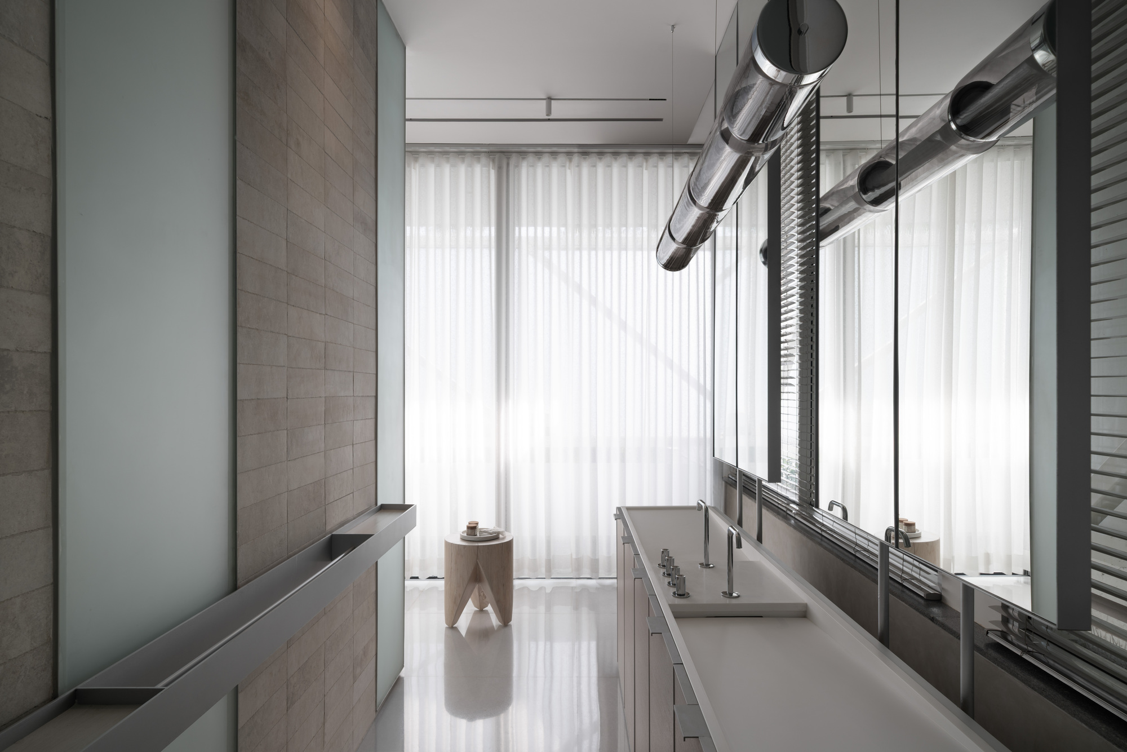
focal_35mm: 19
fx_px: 595
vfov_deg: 64.6
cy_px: 376
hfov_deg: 86.9
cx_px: 564
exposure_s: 1/2
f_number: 9
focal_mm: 19
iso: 100
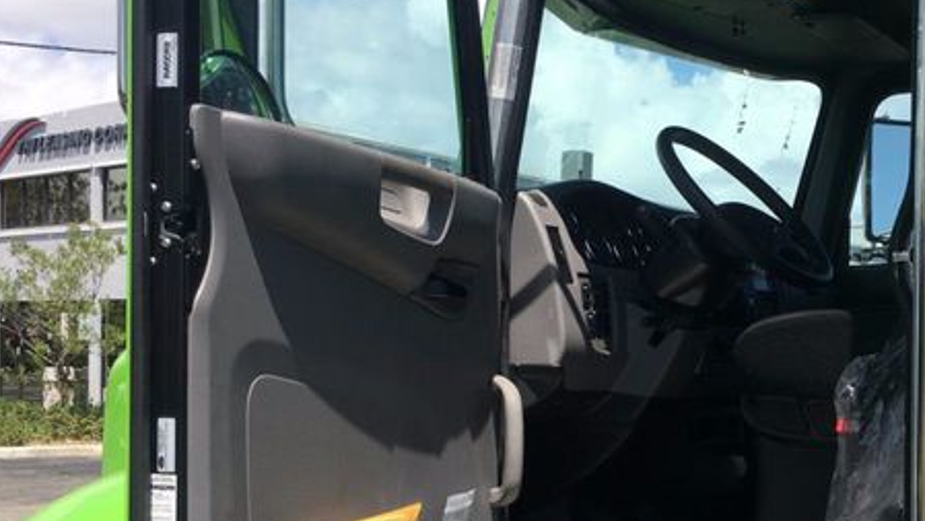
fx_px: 1104
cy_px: 352
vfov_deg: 26.4
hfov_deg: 44.8
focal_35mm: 45
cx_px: 612
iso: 25
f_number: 2.2
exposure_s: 1/1221
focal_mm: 4.15
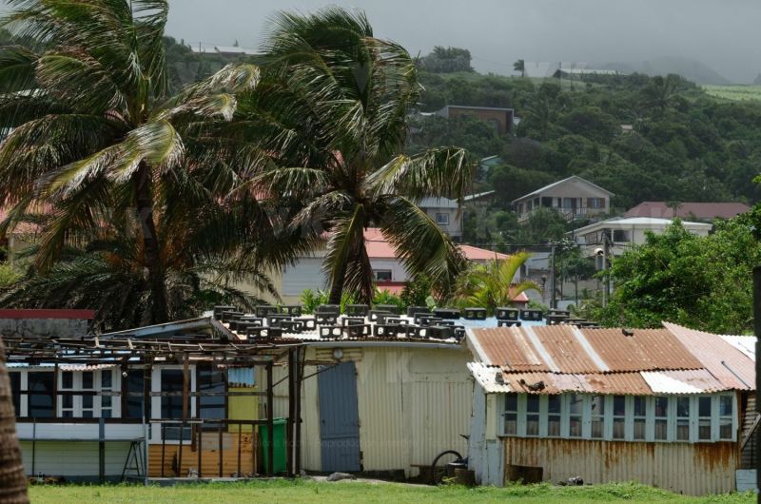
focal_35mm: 129
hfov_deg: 15.9
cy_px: 252
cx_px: 380
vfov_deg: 10.6
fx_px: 2721
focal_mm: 86
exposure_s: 1/800
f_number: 11
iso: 200
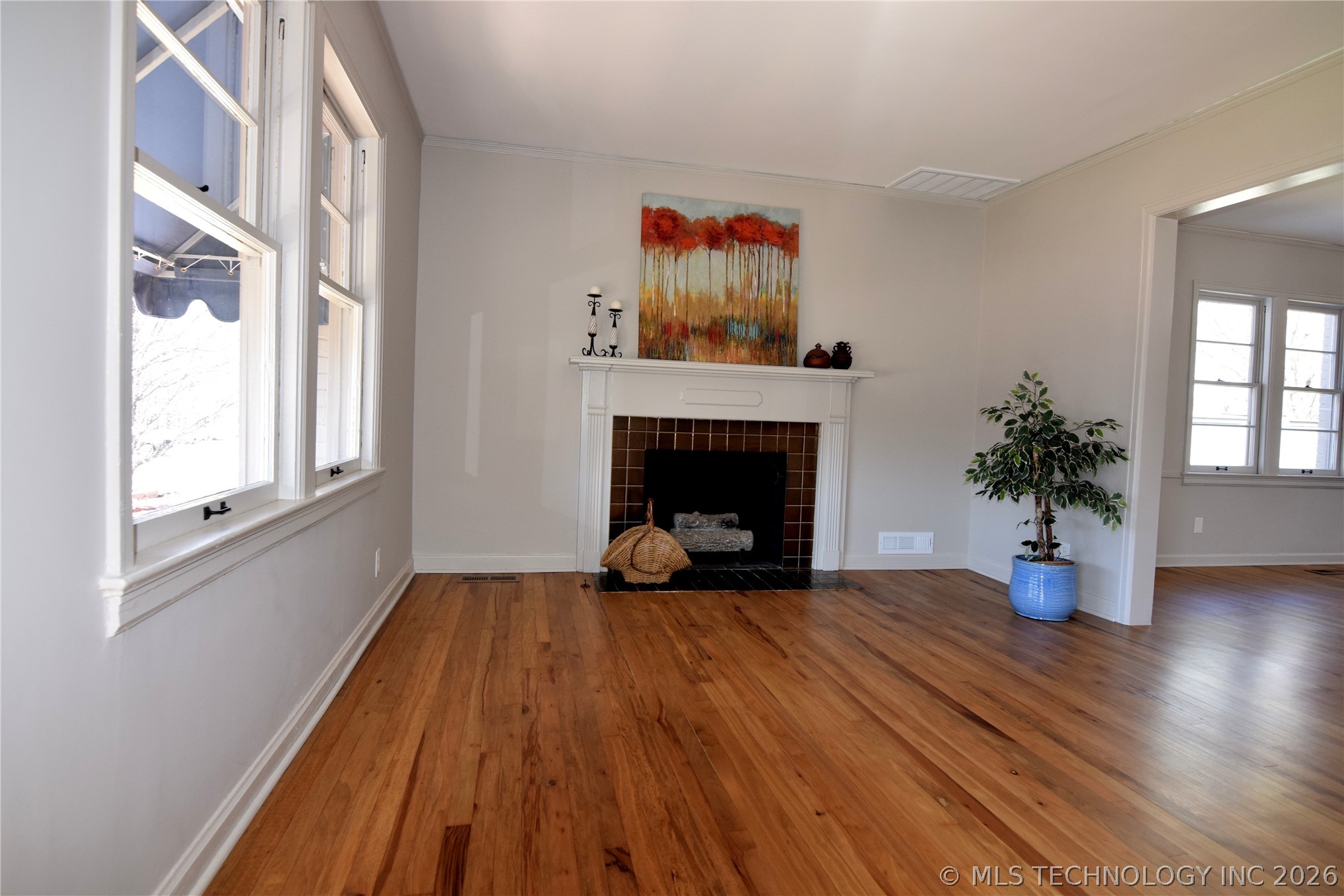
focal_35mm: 20
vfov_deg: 63.2
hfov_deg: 85.4
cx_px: 672
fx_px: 728
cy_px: 448
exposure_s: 1/125
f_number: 5.6
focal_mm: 13
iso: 640
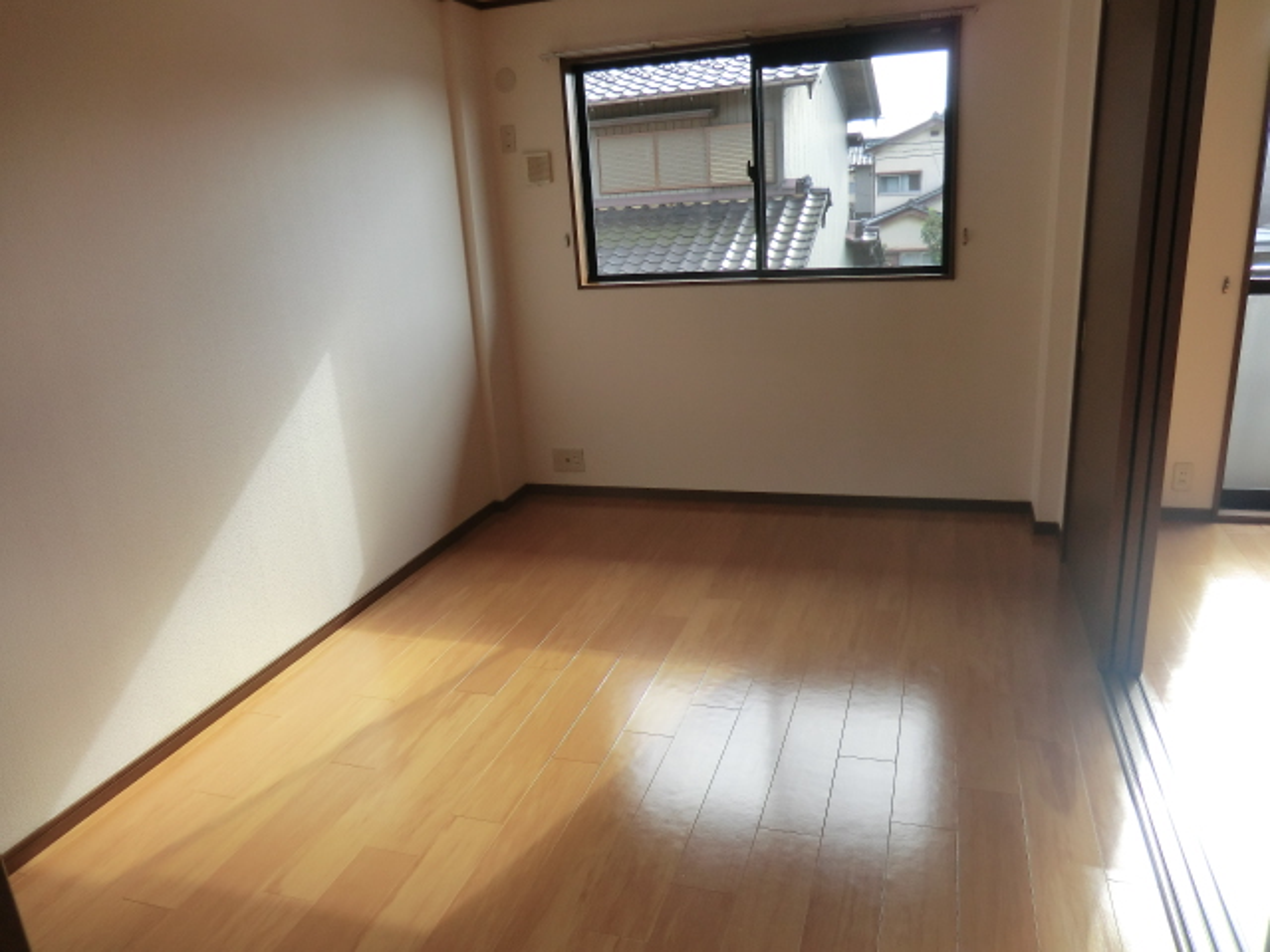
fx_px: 881
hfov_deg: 71.6
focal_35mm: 24
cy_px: 476
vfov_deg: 56.8
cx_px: 635
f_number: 3.2
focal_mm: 4.3
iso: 80
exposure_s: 1/160
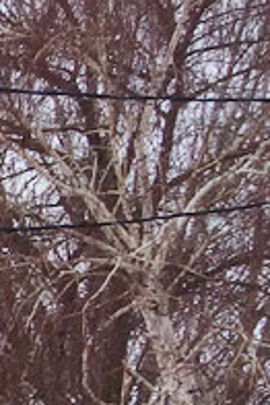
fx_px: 2684
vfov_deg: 8.4
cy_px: 585
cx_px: -952
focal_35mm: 239
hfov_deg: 4.9
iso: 125
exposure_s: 1/500
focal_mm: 14.4
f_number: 8
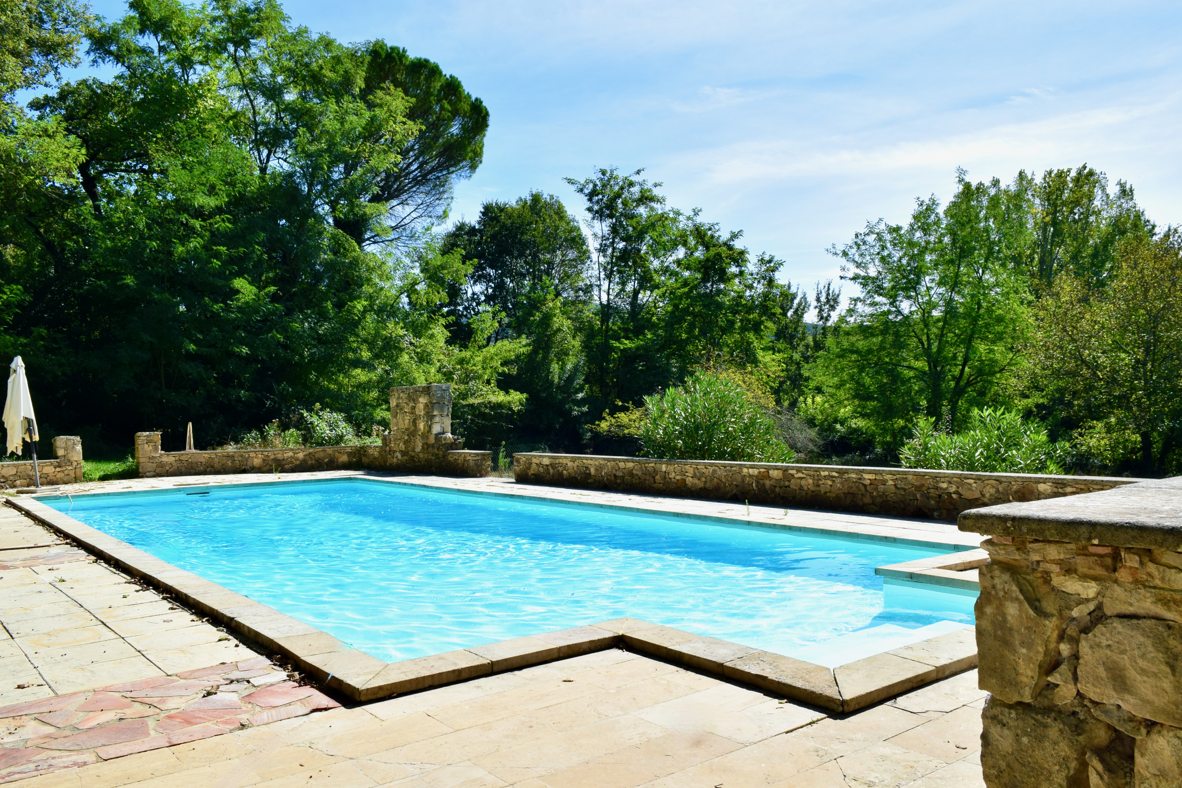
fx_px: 887
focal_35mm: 27
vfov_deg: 47.9
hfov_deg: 67.4
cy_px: 394
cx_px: 591
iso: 400
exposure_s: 1/500
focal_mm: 18
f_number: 11
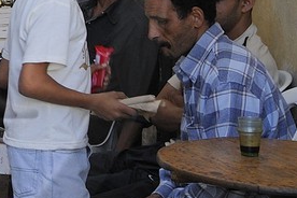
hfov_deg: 11.2
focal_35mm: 168
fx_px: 1386
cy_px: -57
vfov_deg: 8.1
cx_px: -273
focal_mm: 29
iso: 400
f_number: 6.3
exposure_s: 1/160
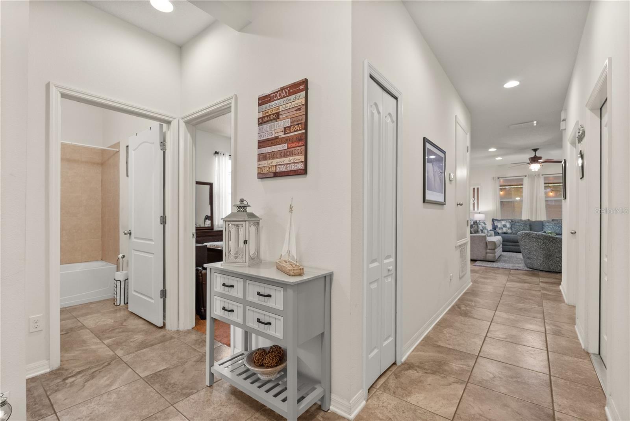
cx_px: 315
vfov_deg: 73.8
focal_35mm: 16
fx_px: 280
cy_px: 210
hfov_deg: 96.7
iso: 1600
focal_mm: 16
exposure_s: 1/10
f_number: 7.1
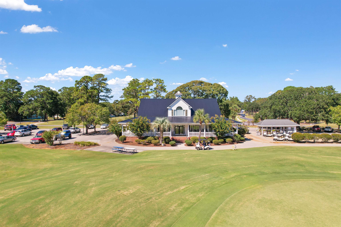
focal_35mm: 22
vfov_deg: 57.2
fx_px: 208
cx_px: 170
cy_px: 114
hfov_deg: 78.6
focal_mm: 8.38
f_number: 2.8
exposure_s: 1/80
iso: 100
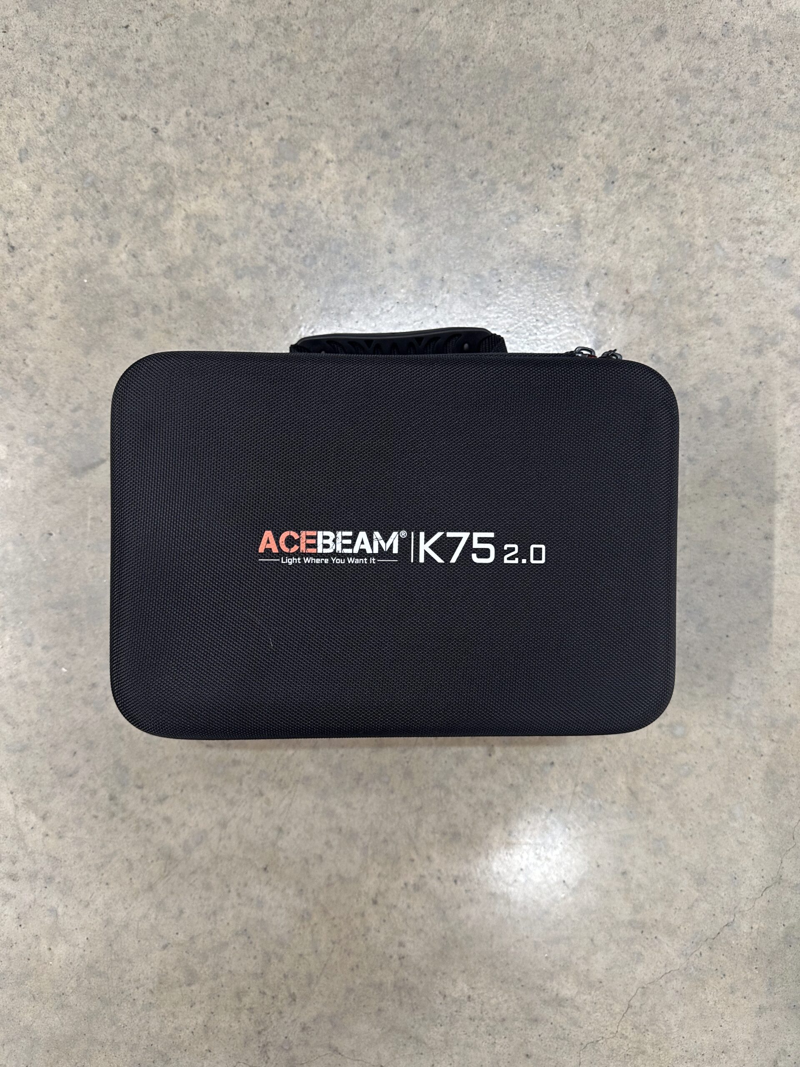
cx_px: 400
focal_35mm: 24
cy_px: 534
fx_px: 740
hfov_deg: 56.8
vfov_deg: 71.6
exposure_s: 1/50
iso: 160
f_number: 1.78
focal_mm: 6.86
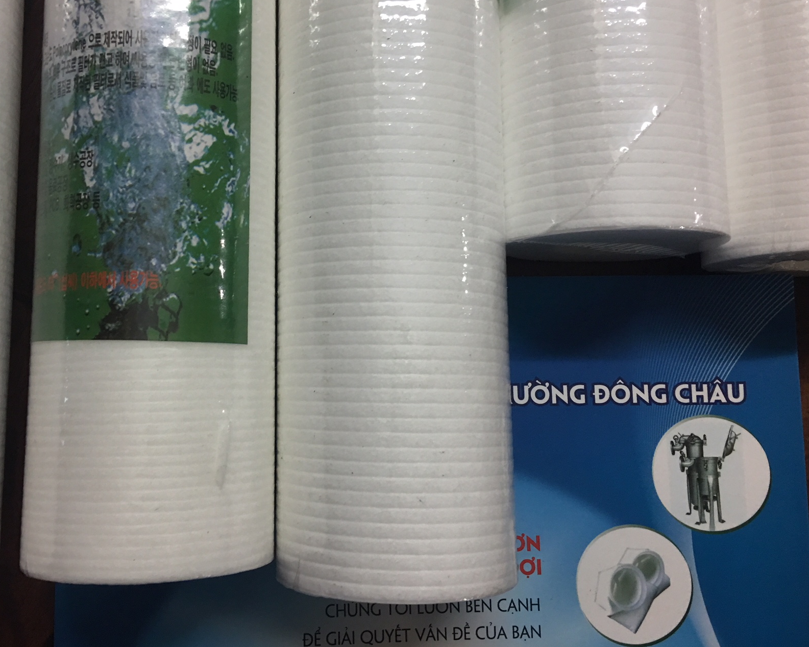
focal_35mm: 36
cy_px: 266
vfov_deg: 41.0
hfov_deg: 50.0
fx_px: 862
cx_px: 330
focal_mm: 4.15
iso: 64
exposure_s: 1/17
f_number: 2.2
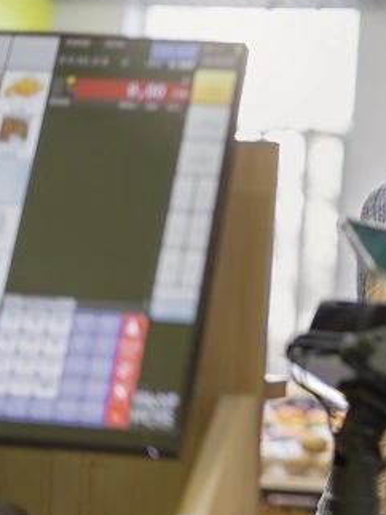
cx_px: 477
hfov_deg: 15.6
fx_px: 1354
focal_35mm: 91
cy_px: 199
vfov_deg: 21.5
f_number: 1.8
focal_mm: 50
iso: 320
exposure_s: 1/250
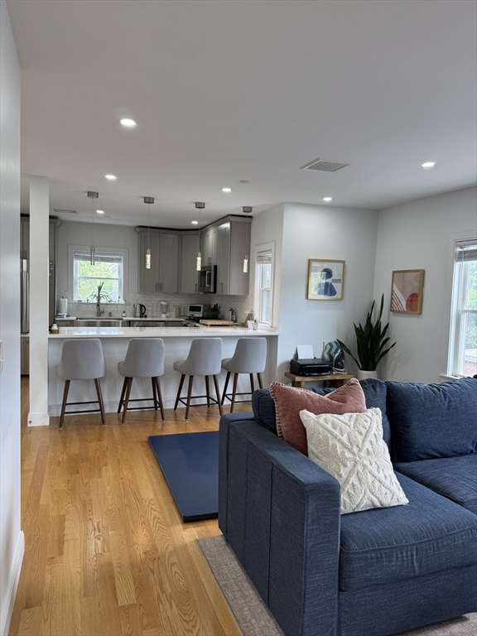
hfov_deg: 56.8
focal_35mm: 24
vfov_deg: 71.6
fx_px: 441
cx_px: 238
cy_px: 318
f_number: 1.78
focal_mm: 6.76
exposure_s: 1/111
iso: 80
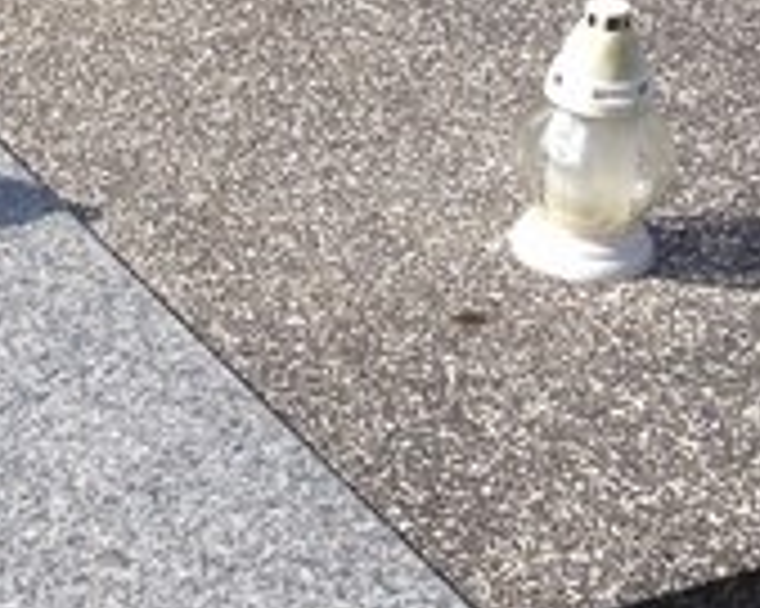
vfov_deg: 12.4
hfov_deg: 14.2
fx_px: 2743
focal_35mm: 122
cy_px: -99
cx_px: -562
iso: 50
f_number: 2.4
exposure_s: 1/985
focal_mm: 4.12
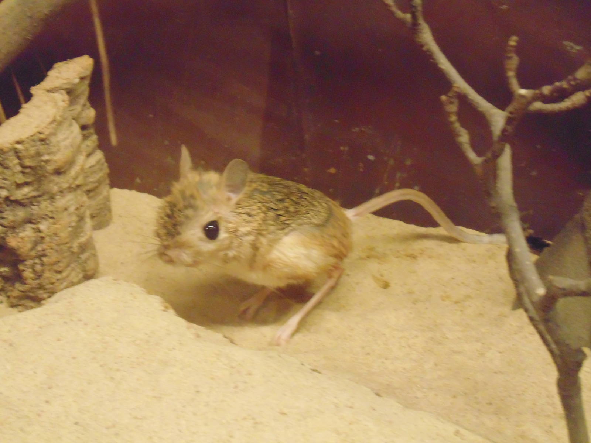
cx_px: 296
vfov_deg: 18.7
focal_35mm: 79
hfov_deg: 24.7
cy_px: 222
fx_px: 1349
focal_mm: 14.1
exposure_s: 1/15
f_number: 4.3
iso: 800
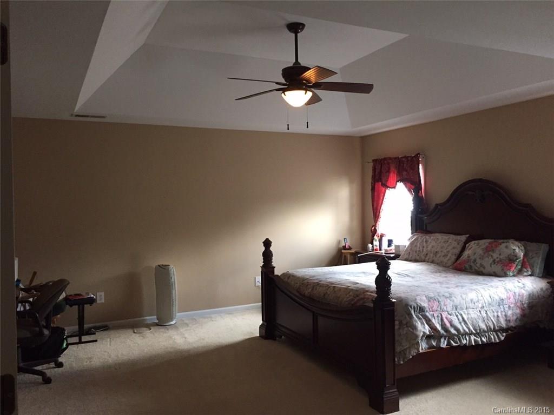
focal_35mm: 29
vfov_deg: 48.2
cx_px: 277
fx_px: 464
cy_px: 208
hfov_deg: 61.7
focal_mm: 4.15
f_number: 2.2
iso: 200
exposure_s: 1/30
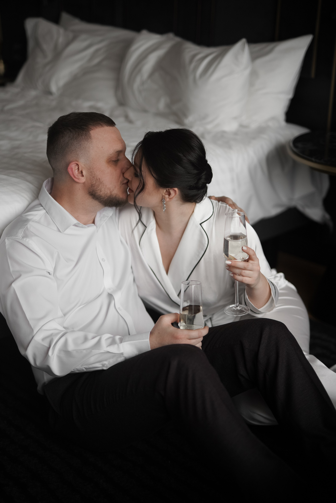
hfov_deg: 27.0
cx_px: 168
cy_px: 252
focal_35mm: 50
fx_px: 700
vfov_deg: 39.6
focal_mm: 50
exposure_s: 1/320
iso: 500
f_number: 1.4
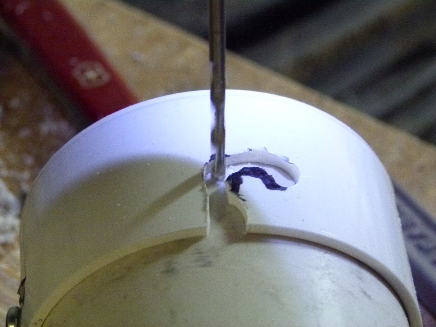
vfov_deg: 12.8
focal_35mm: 116
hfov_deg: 17.0
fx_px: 1461
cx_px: 218
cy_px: 165
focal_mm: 20.7
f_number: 3.5
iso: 1000
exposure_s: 1/30
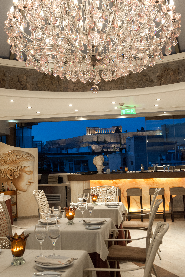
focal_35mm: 45
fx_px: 347
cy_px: 138
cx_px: 92
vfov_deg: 43.6
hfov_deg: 29.8
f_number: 11
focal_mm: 45
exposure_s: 1/5
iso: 640
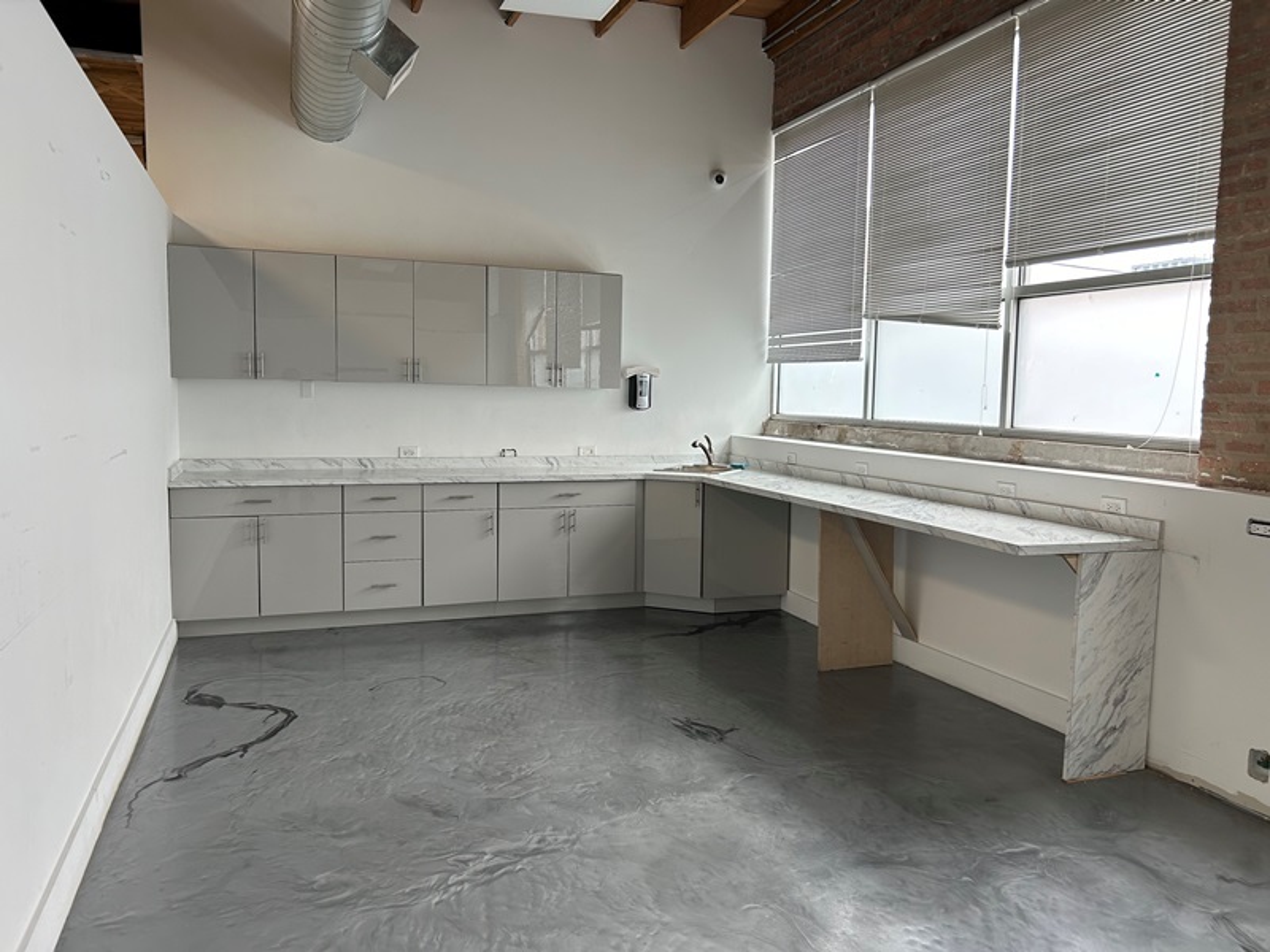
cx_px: 635
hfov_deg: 67.3
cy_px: 476
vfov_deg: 53.1
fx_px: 954
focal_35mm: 26
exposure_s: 1/121
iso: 64
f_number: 1.5
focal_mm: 5.7
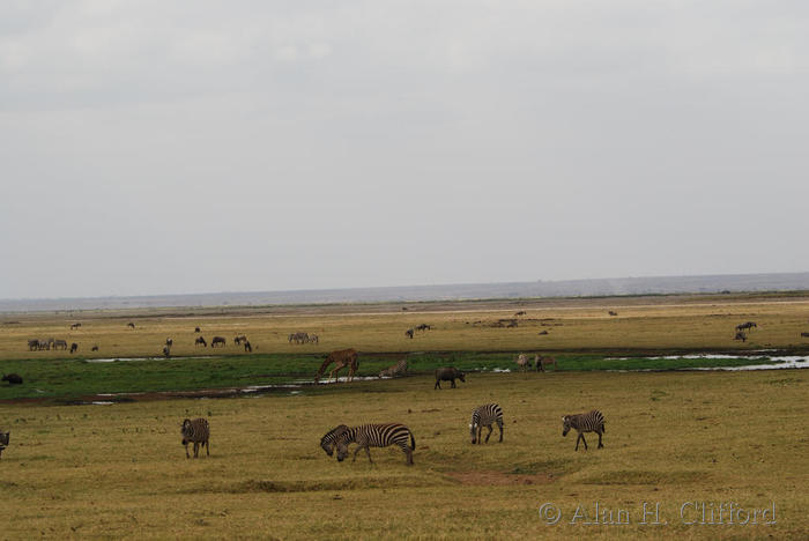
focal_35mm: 120
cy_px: 270
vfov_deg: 11.4
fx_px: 2699
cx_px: 404
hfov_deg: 17.0
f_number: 8
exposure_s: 1/250
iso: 100
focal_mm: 80
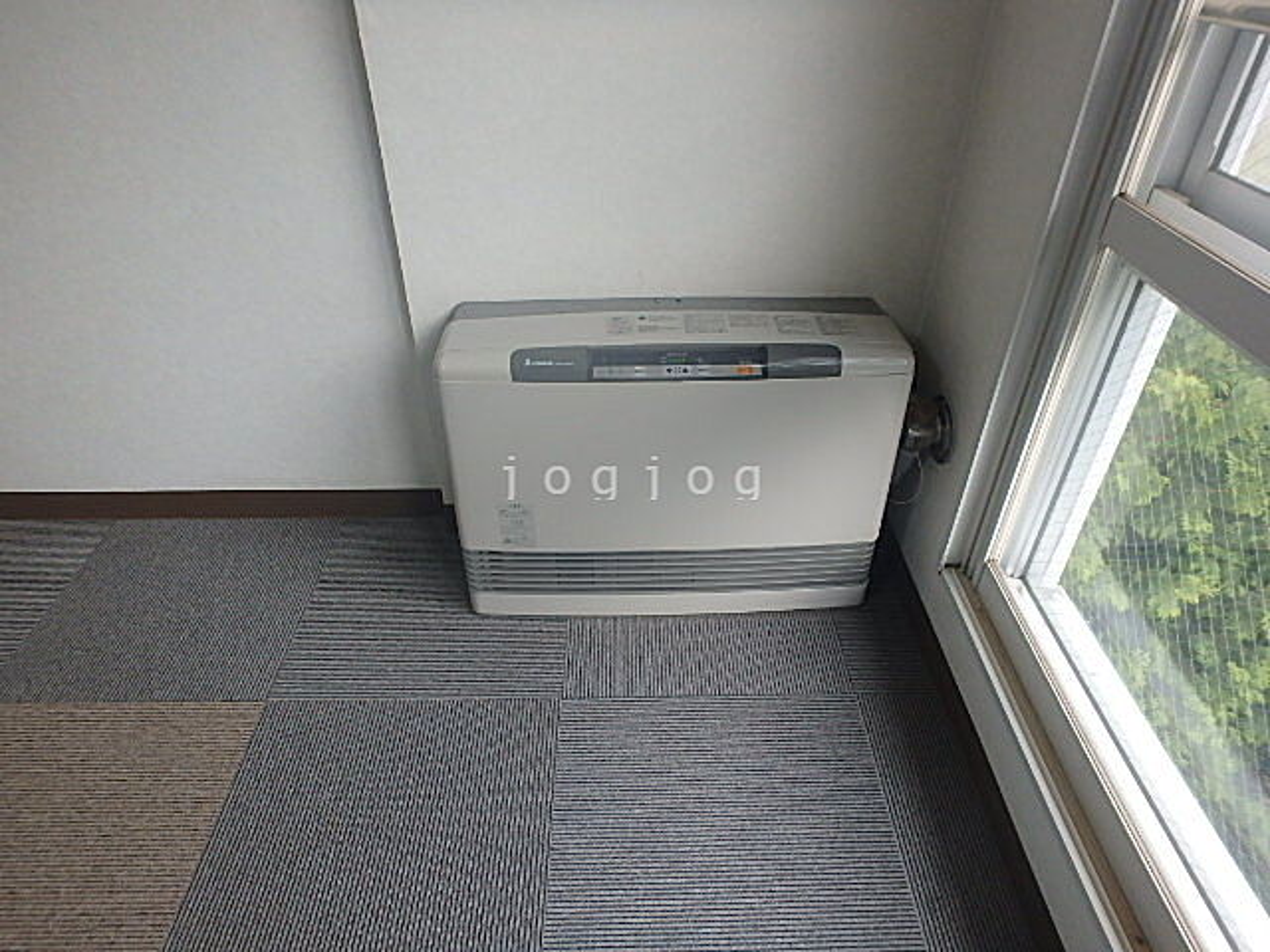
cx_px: 635
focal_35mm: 21
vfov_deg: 63.4
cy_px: 476
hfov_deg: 79.0
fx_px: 770
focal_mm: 3.7
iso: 200
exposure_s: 1/50
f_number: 3.5
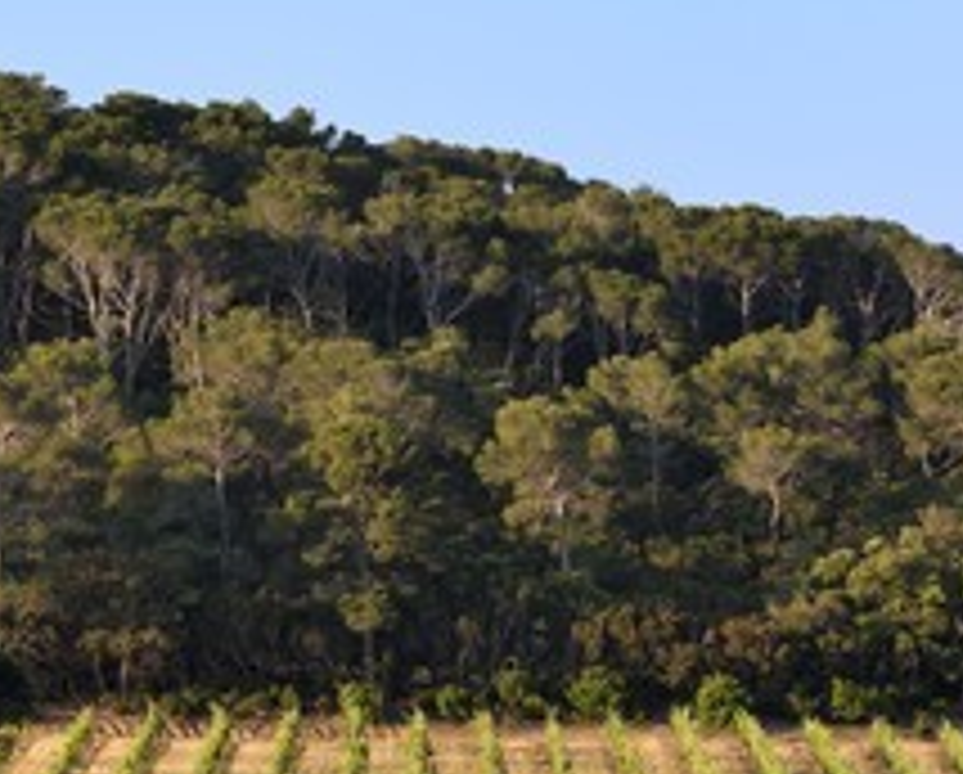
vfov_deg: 7.0
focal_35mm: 221
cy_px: 536
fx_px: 6310
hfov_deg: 8.7
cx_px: 205
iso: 200
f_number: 11
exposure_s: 1/100
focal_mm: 120
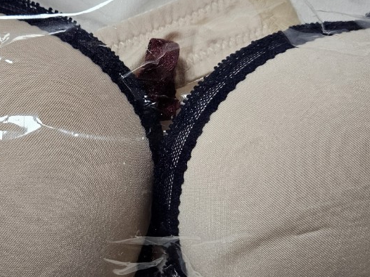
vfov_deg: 26.1
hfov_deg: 34.1
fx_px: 598
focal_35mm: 56
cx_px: 128
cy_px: 153
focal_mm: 5.4
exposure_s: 1/120
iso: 160
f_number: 1.8
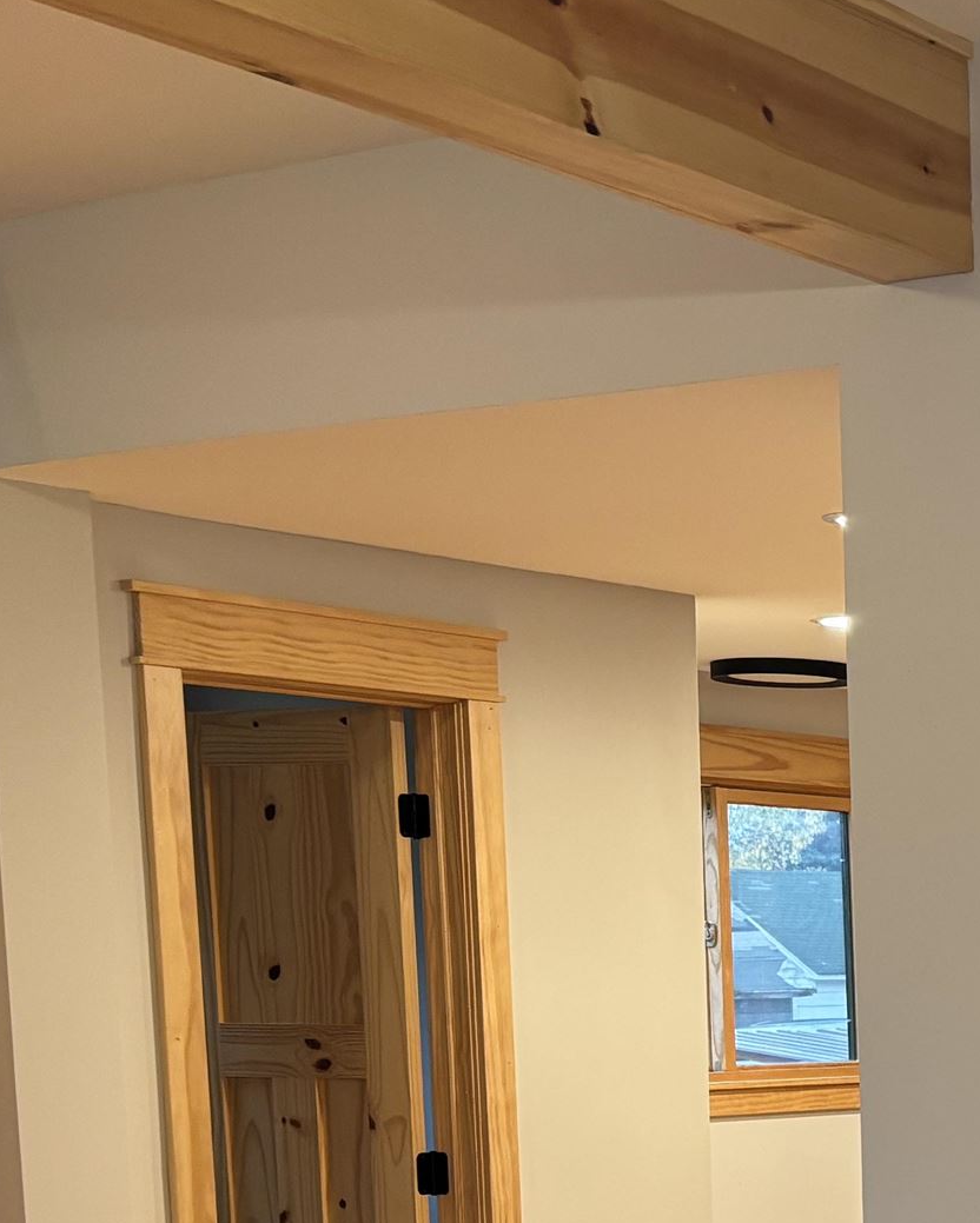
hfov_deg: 17.5
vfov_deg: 24.0
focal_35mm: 75
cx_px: 1634
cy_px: 1285
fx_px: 2718
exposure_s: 1/60
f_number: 1.6
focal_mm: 5.96
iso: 125
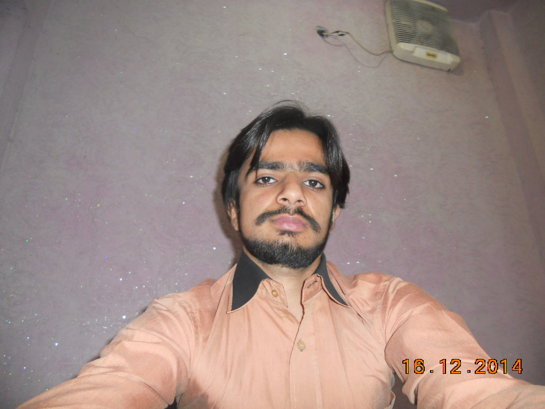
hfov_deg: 65.3
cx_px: 272
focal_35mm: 27
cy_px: 204
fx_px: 425
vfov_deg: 51.4
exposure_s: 1/25
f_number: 3.2
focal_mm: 4.9
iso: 200
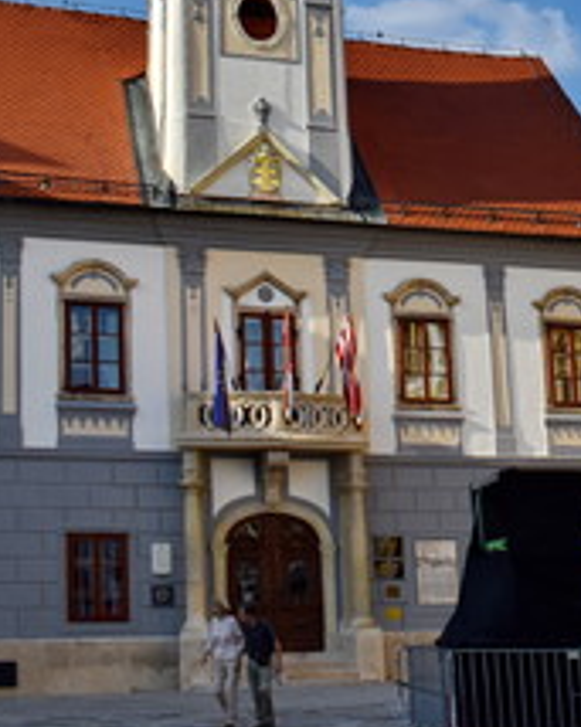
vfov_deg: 25.9
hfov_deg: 20.4
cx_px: 669
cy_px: 61
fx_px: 1527
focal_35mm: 71
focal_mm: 18
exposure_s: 1/400
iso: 200
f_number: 10
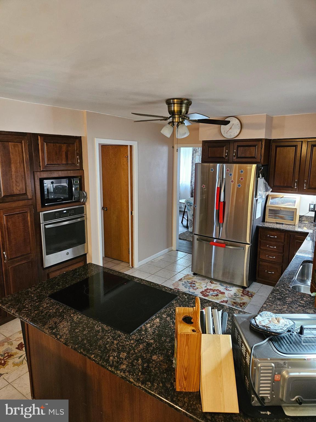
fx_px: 280
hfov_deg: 58.9
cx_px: 158
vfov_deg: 73.9
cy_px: 211
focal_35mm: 23
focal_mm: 5.4
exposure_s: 1/40
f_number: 1.8
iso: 500
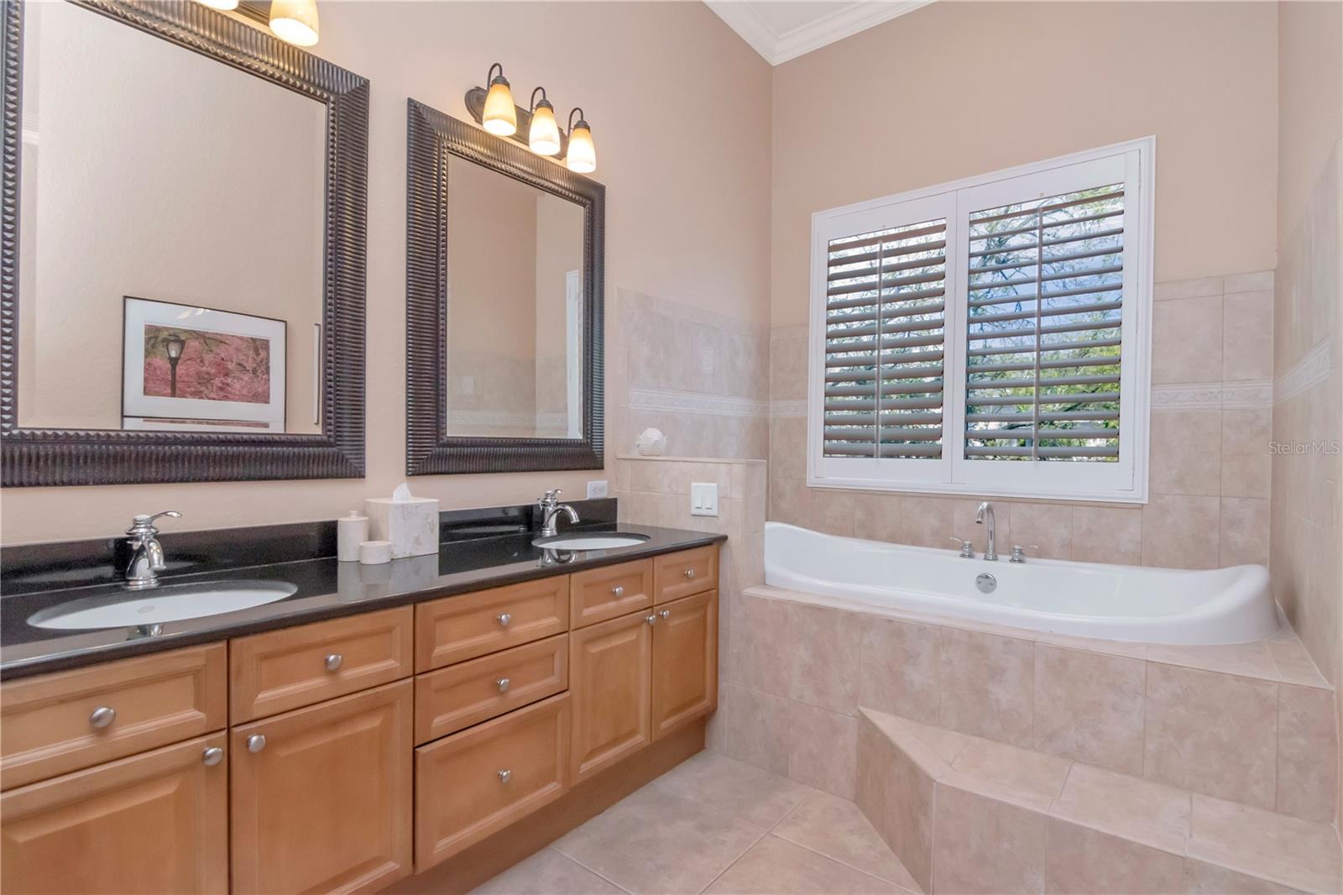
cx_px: 672
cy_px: 448
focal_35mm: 16
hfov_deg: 95.0
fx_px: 615
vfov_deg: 72.0
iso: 1250
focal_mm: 11
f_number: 10
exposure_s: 1/200
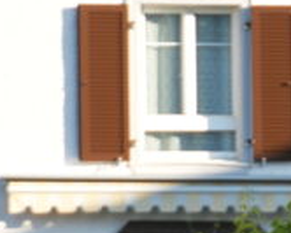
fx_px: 4498
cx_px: 747
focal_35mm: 522
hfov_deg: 3.6
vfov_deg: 3.0
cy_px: 378
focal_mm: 60
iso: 160
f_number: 5.6
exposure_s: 1/160
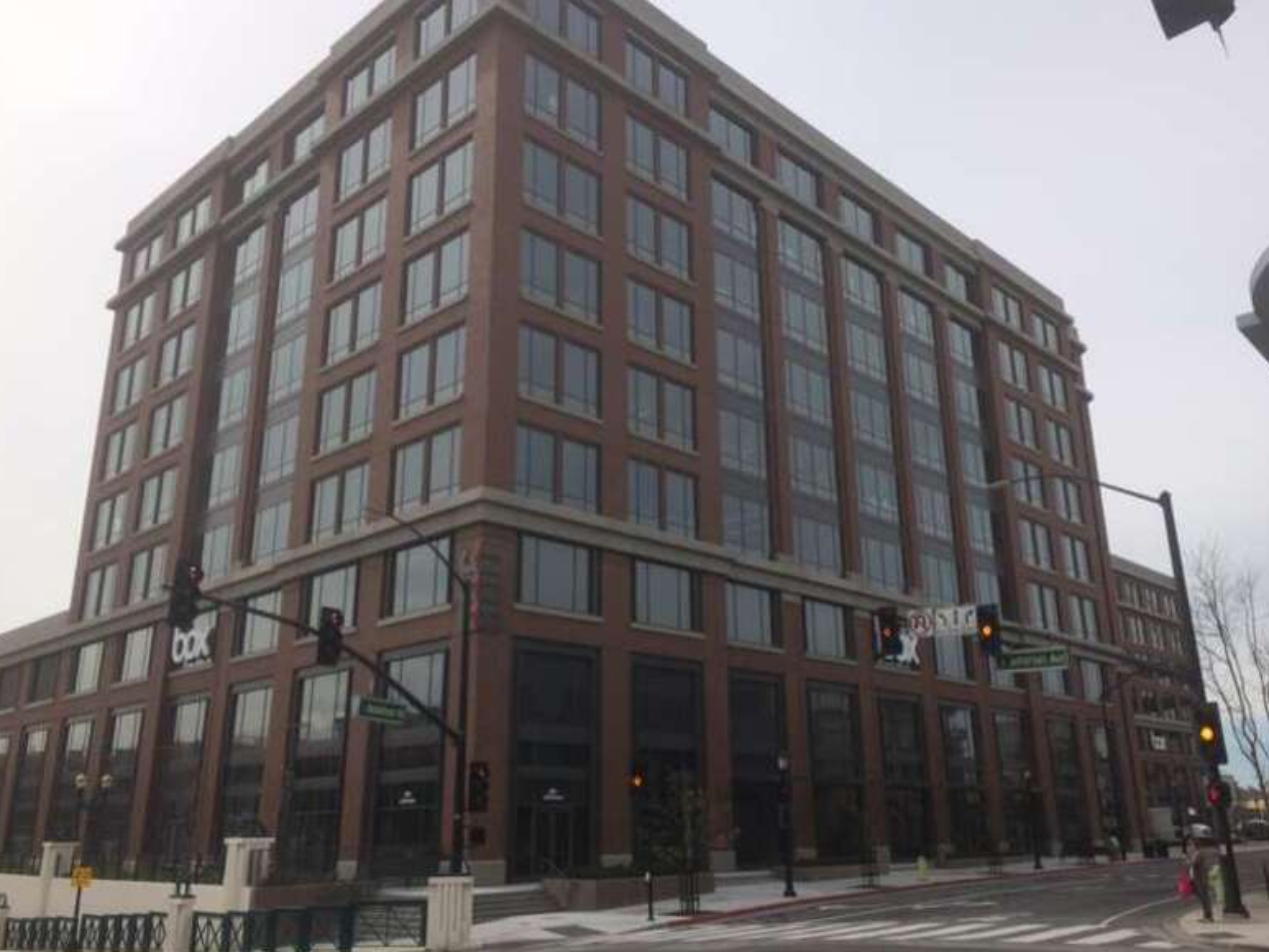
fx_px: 1100
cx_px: 648
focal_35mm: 30
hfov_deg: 60.0
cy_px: 465
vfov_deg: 46.8
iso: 32
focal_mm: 4.15
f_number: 2.2
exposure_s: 1/2564
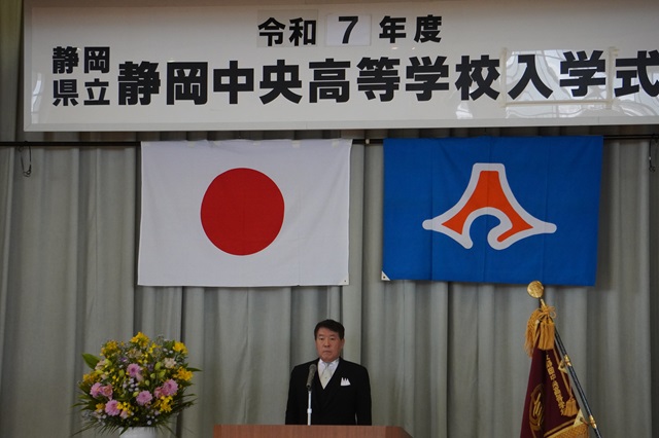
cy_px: 219
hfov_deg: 14.3
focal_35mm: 144
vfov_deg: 9.5
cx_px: 330
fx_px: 2635
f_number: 5.6
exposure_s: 1/160
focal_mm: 96
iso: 2000
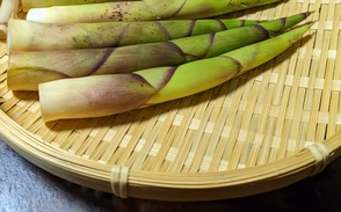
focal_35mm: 39
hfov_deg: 50.4
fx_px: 362
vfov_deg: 31.7
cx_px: 173
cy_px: 38
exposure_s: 1/24
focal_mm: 4.38
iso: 138
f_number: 1.73
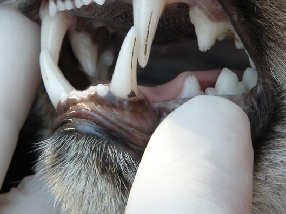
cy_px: 32
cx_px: 147
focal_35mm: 346
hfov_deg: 5.7
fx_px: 2859
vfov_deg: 4.3
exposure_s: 1/40
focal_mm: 32.46
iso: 125
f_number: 4.4
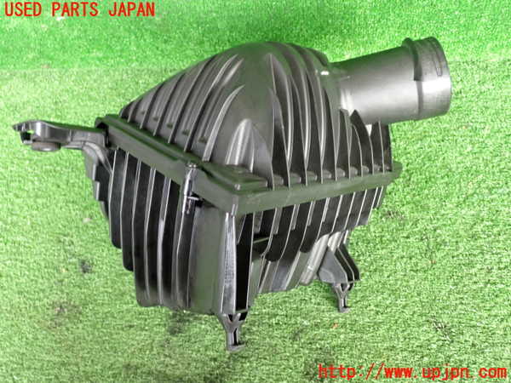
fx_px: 531
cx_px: 256
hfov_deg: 51.4
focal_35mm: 36
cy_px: 192
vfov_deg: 39.7
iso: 250
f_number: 2.5
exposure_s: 1/40
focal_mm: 6.37
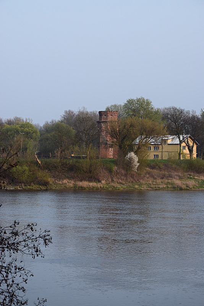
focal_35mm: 120
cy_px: 153
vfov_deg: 17.1
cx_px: 102
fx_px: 1019
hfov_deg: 11.4
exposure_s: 1/200
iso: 400
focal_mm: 80
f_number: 10
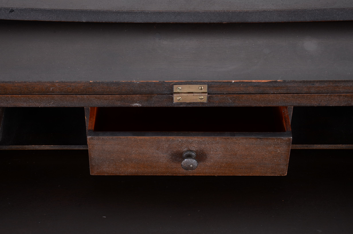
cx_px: 176
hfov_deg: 23.4
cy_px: 117
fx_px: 851
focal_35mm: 87
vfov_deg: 15.6
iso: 100
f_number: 7.1
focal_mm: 58
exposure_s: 1/100
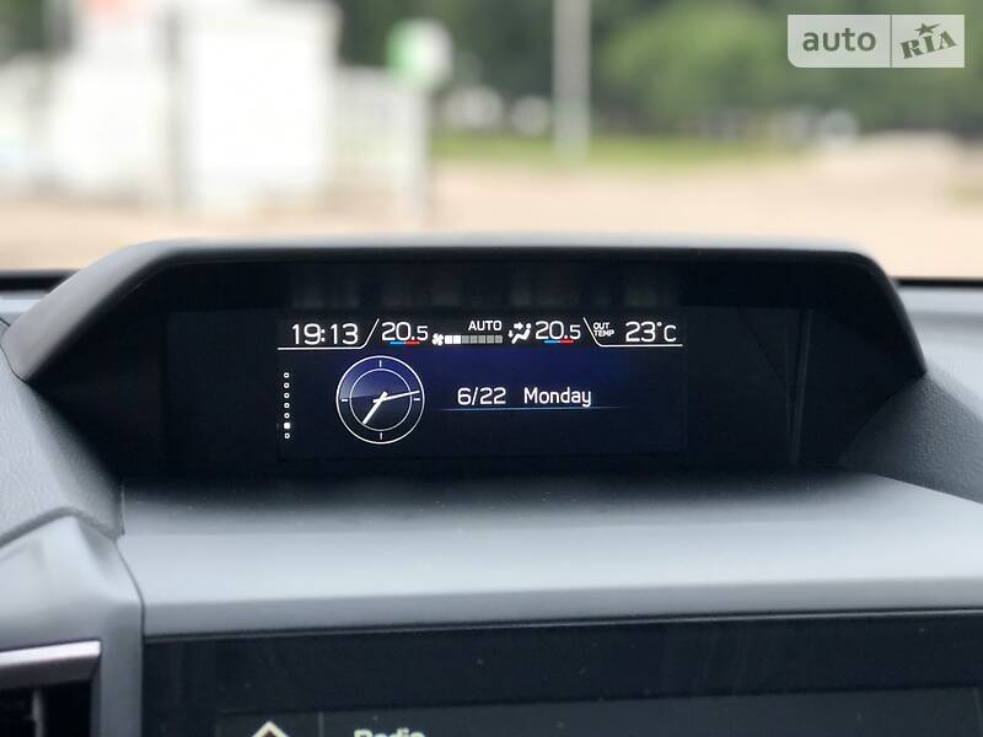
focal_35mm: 57
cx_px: 492
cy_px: 368
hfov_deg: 33.8
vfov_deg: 25.7
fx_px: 1619
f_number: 2.8
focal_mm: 6.6
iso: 100
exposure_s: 1/30
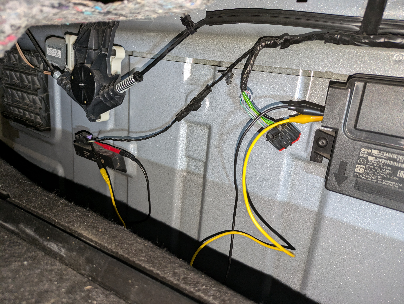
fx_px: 292
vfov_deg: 54.9
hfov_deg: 69.4
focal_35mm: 25
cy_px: 152
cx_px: 202
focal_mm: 5.43
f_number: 1.89
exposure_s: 1/30
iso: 170
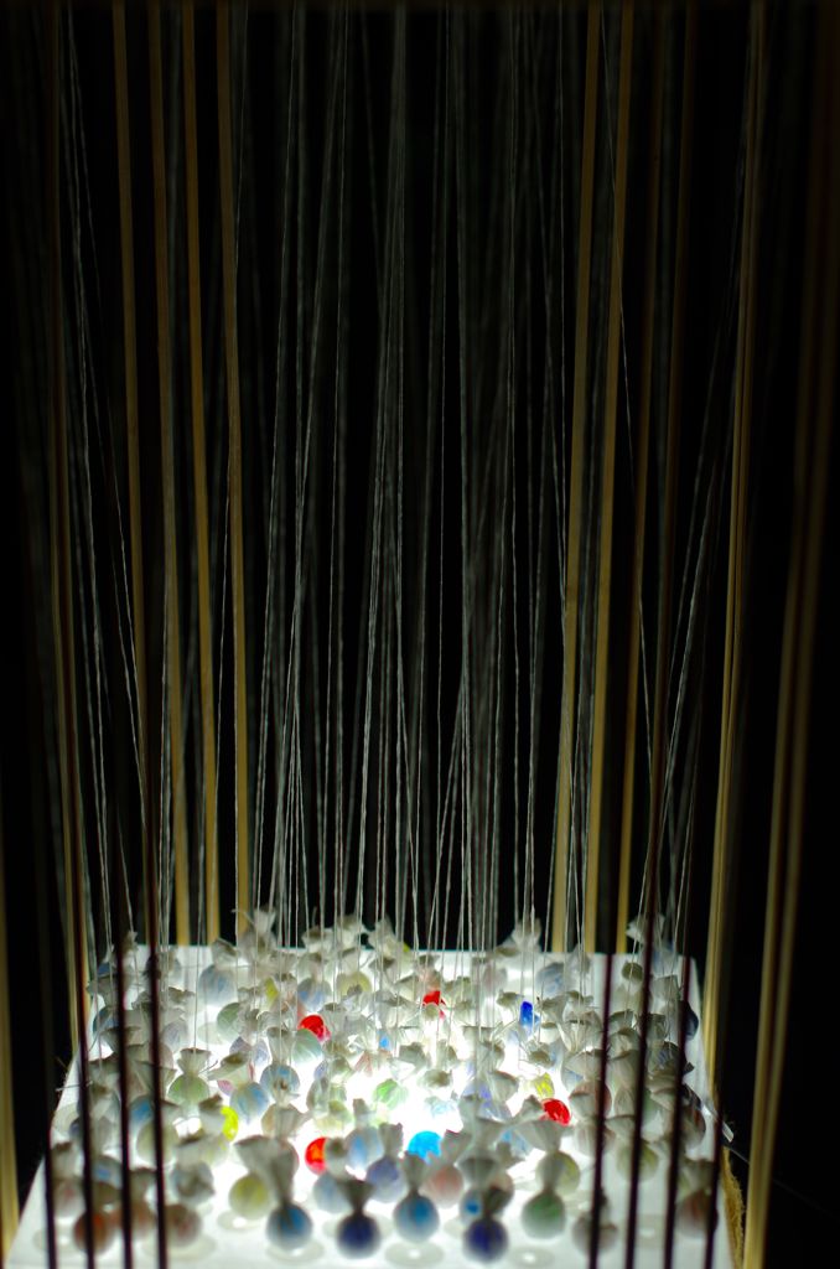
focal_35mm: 75
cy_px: 634
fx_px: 2637
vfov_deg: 27.0
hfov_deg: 18.1
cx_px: 420
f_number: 1.8
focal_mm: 50
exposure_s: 1/160
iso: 100
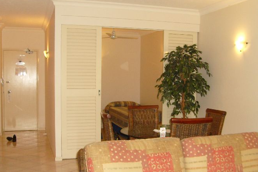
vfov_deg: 30.4
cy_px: 106
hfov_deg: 44.5
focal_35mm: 44
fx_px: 315
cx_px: 134
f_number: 2.8
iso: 240
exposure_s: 1/45
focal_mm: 5.8
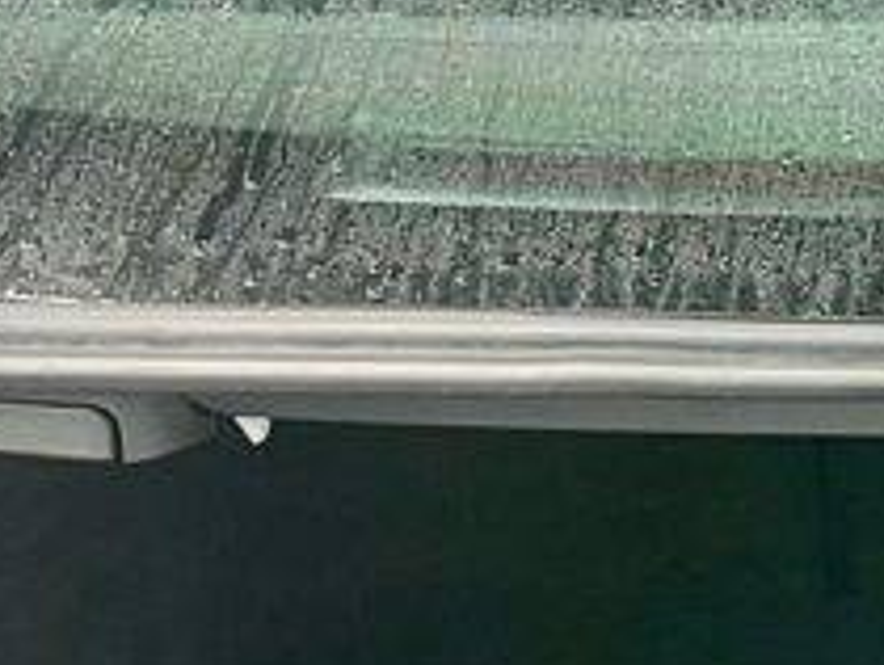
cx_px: 1048
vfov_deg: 14.5
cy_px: 808
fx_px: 2531
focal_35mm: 99
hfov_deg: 18.8
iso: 125
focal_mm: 4.2
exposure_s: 1/79
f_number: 1.6
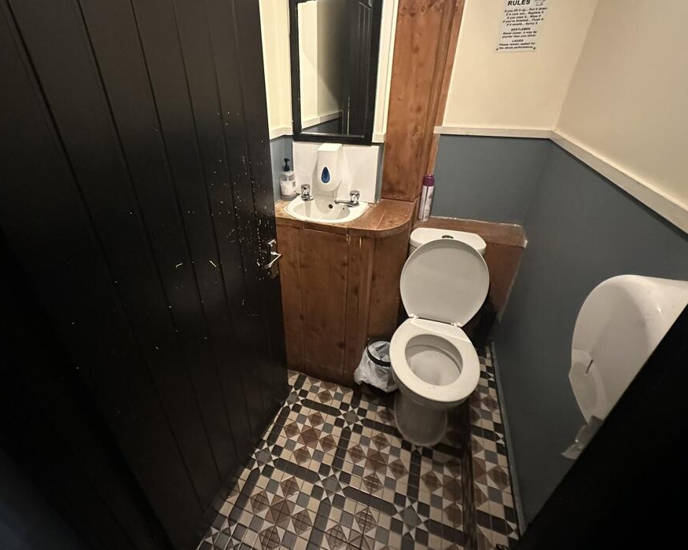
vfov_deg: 80.2
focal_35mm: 16
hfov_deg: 92.8
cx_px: 309
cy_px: 251
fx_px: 326
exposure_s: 1/34
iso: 1250
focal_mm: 2.22
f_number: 2.2
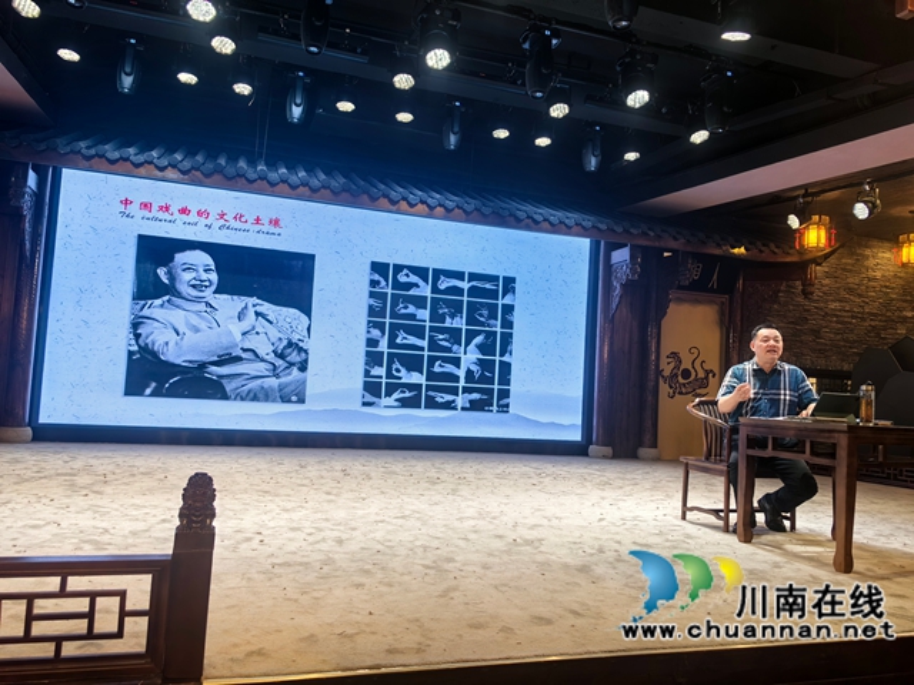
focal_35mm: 27
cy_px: 342
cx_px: 457
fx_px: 713
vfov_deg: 51.4
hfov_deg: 65.3
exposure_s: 3
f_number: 2
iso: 80
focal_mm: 6.35
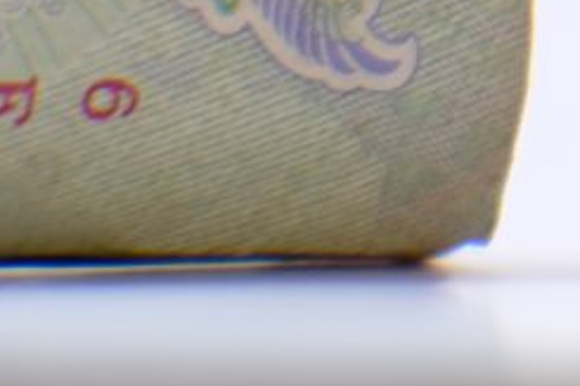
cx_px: 1420
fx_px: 13475
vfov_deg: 1.6
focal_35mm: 837
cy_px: -847
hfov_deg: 2.4
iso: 200
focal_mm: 85
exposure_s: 1/140
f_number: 2.8
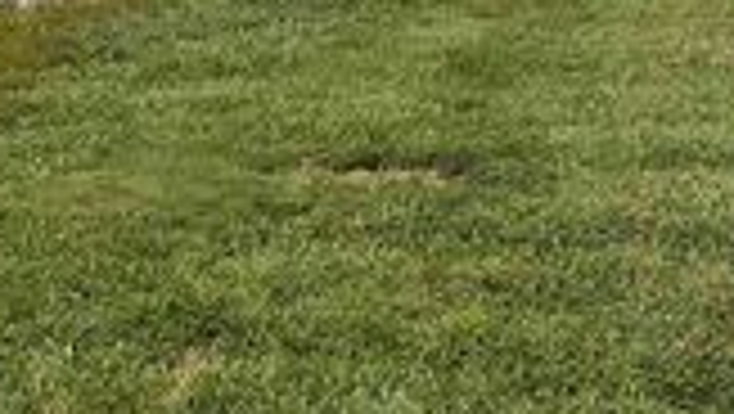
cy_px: -241
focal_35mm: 97
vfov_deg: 11.9
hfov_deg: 20.7
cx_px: 842
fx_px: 1889
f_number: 1.8
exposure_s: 1/2141
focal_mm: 3
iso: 16
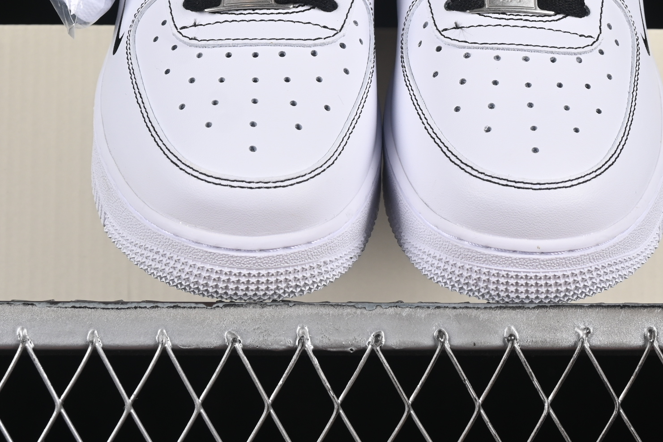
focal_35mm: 141
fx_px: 2596
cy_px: 46
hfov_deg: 14.5
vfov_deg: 9.7
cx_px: 372
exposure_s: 1/100
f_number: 8
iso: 160
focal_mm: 50
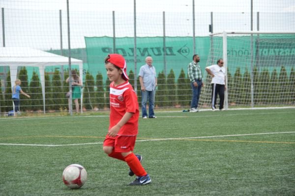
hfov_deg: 13.1
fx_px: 1290
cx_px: 148
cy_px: 98
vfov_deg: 8.7
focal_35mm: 158
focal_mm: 105
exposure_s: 1/1000
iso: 400
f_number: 5.3
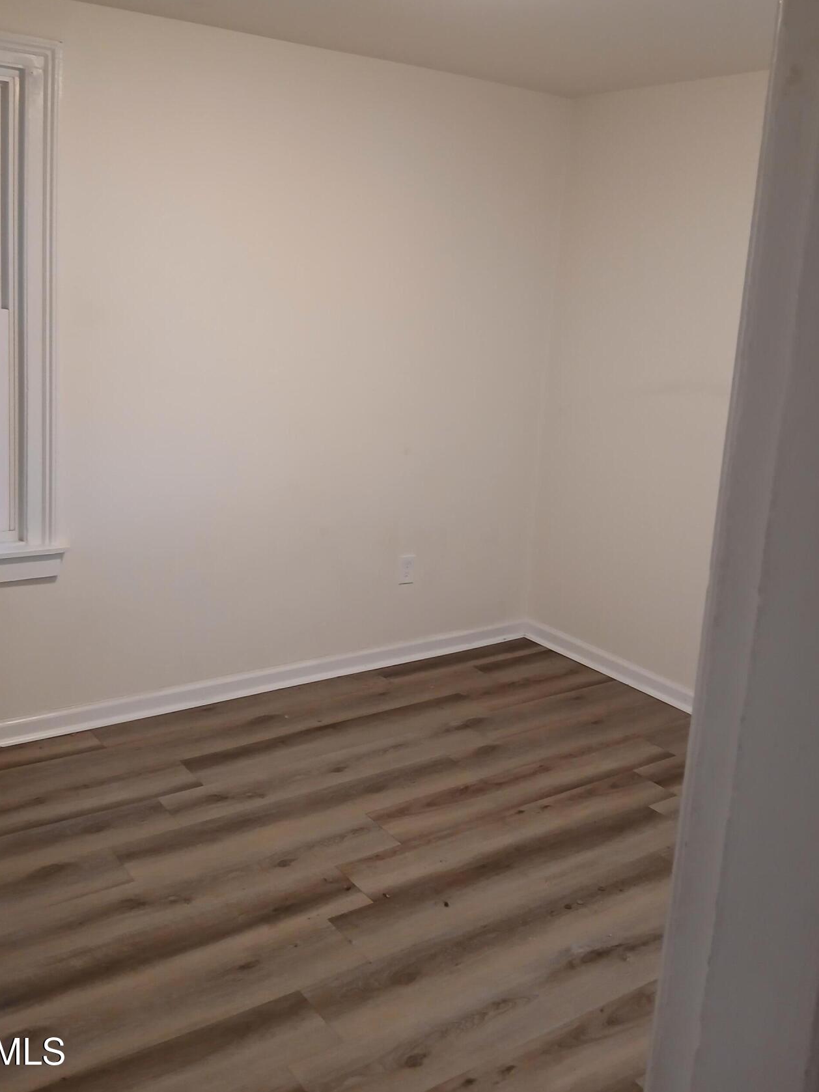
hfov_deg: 45.4
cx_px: 361
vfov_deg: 58.1
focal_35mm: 31
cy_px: 460
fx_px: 978
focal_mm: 3.98
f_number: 1.8
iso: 250
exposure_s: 1/40
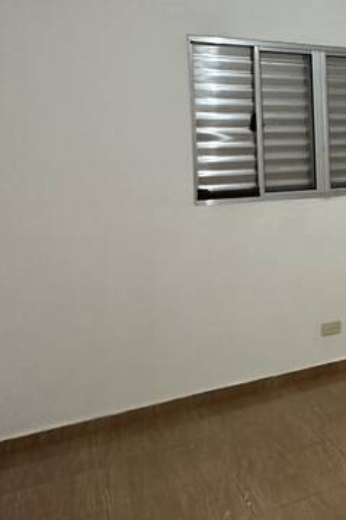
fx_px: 634
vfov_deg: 43.8
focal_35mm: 44
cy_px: 166
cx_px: 552
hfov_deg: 23.0
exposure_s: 1/60
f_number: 2.2
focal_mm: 2.22
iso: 320
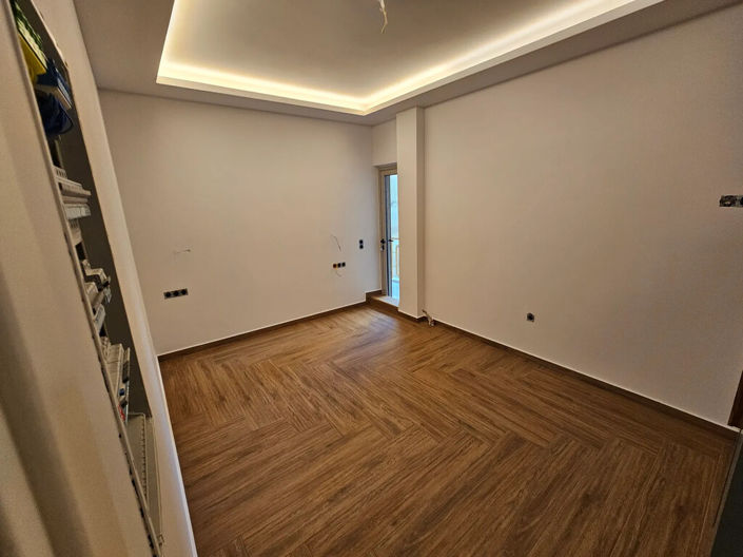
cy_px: 278
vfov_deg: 89.9
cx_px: 372
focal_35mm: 13
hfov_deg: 106.2
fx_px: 279
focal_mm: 2.2
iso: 64
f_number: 2.2
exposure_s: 1/50
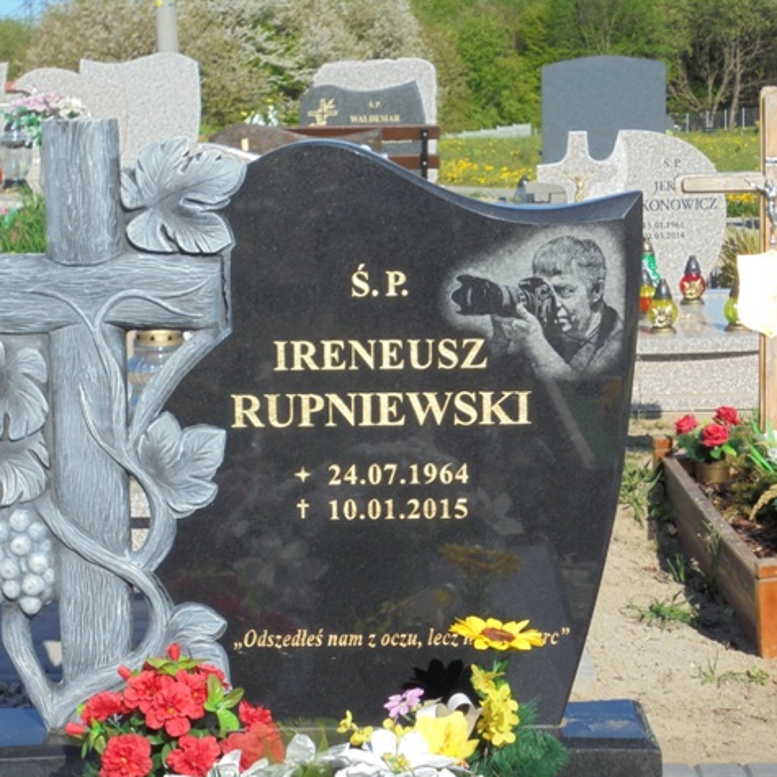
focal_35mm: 87
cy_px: 389
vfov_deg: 19.9
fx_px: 2209
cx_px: 348
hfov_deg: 19.9
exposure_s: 1/320
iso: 100
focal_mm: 13.1
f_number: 6.1
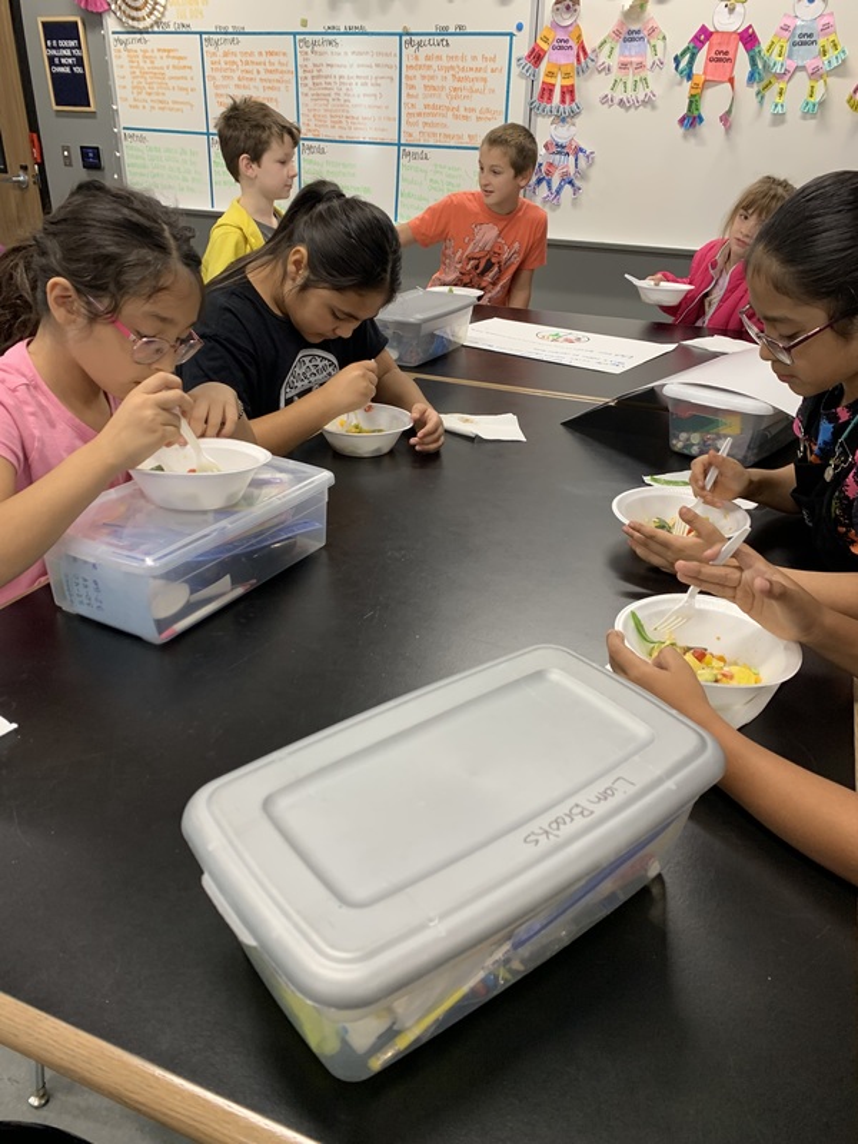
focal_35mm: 26
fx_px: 859
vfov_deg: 67.3
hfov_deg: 53.1
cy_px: 572
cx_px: 429
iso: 100
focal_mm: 4.25
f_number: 1.8
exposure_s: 1/60
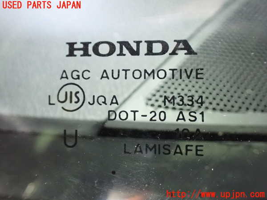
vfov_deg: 46.8
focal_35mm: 30
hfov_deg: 60.0
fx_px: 231
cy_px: 100
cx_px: 134
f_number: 2.3
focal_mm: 5.4
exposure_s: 1/15
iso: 1600
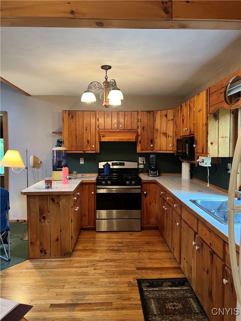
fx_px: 241
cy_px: 160
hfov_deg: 53.1
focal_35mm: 26
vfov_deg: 67.3
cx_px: 120
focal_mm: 5.7
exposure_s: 1/60
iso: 320
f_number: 1.5
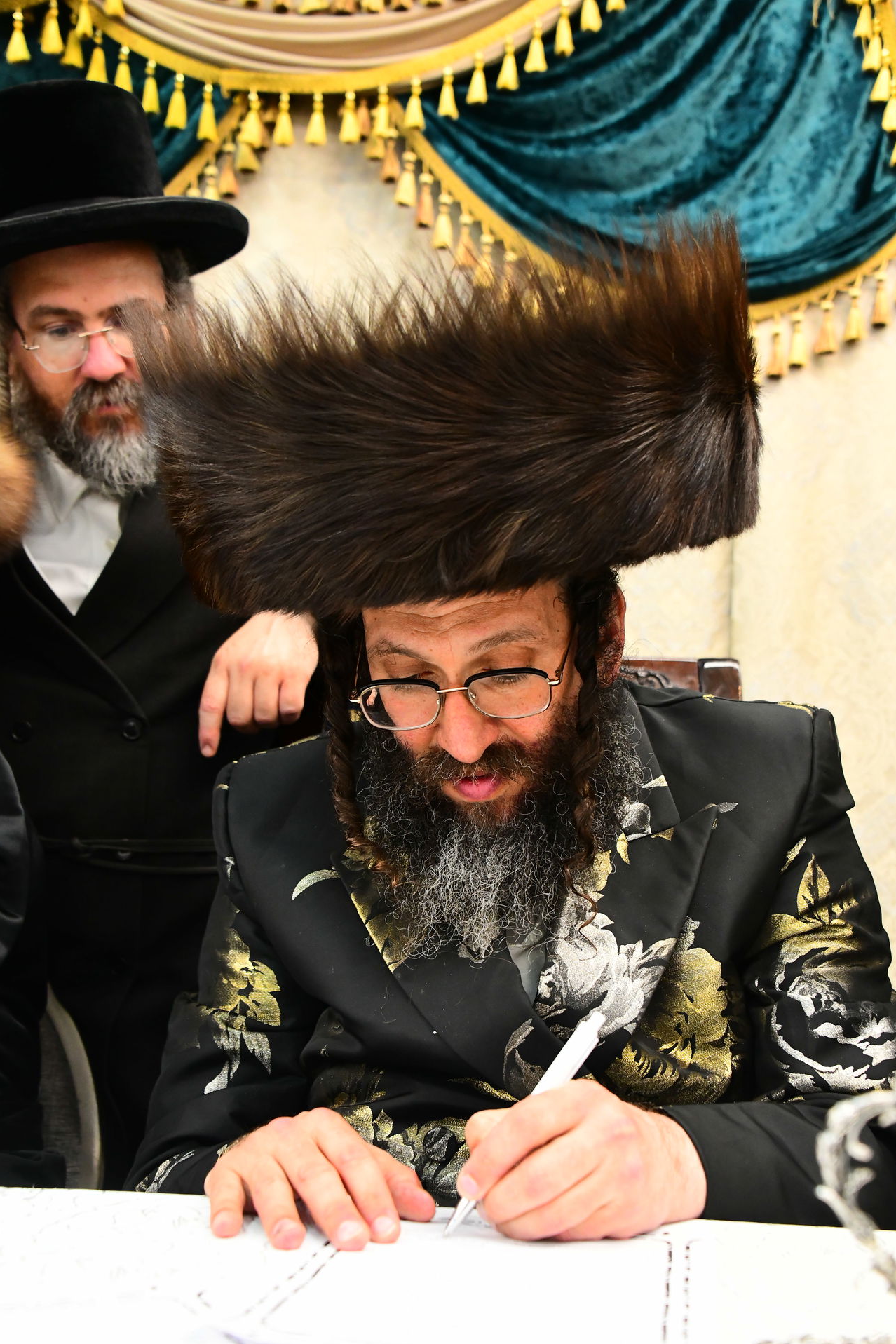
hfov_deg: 29.2
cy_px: 714
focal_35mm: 46
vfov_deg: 42.7
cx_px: 466
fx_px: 1717
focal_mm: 42
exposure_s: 1/160
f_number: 5.6
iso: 3200
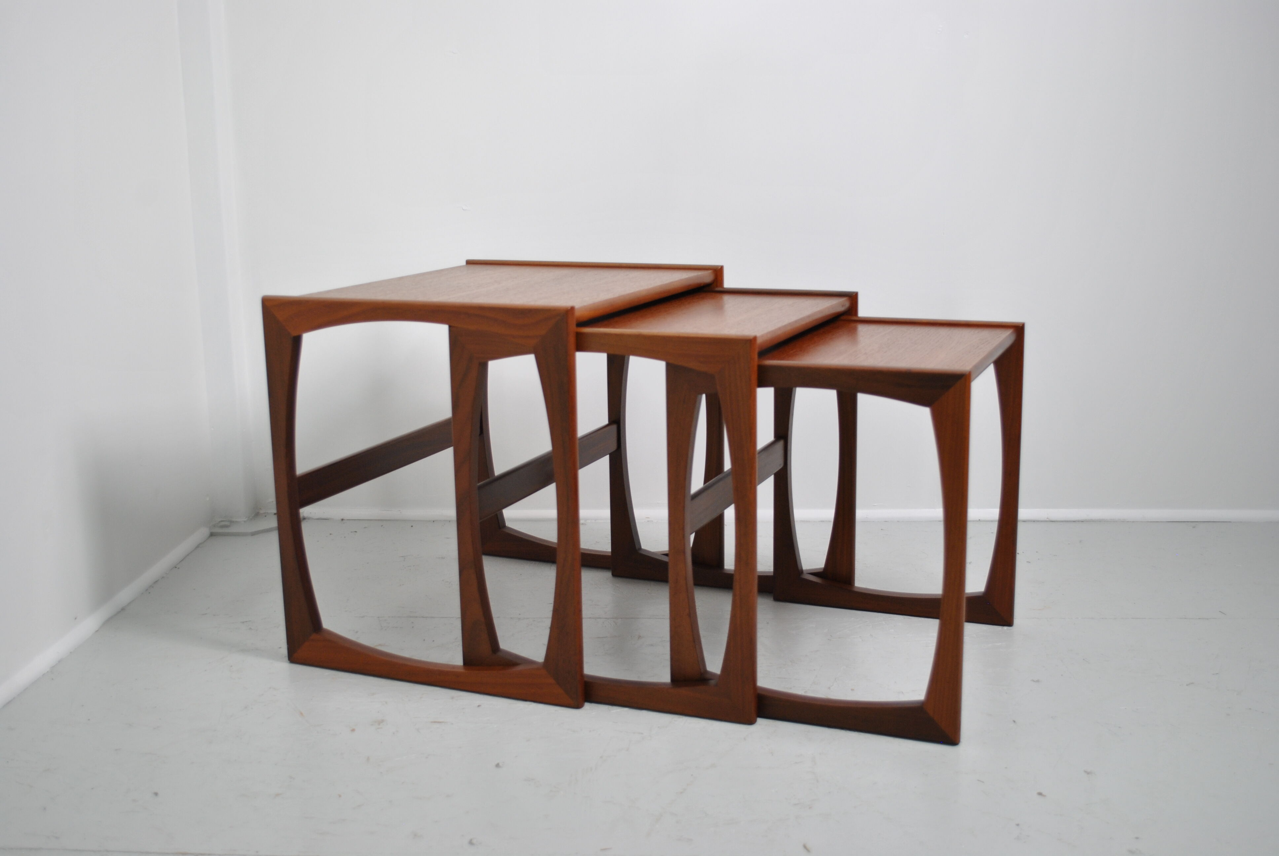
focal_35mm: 39
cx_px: 640
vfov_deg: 34.3
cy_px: 428
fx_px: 1387
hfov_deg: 49.5
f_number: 4.2
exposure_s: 1/30
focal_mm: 26
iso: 220
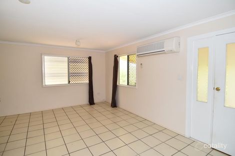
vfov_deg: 67.3
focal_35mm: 18
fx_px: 117
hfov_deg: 90.0
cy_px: 78
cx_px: 118
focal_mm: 12
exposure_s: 1/125
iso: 500
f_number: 5.6
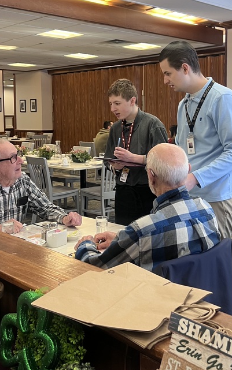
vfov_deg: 44.9
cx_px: 141
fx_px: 445
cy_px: 138
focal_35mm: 44
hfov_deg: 29.1
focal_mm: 5.7
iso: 160
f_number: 1.5
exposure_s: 1/60
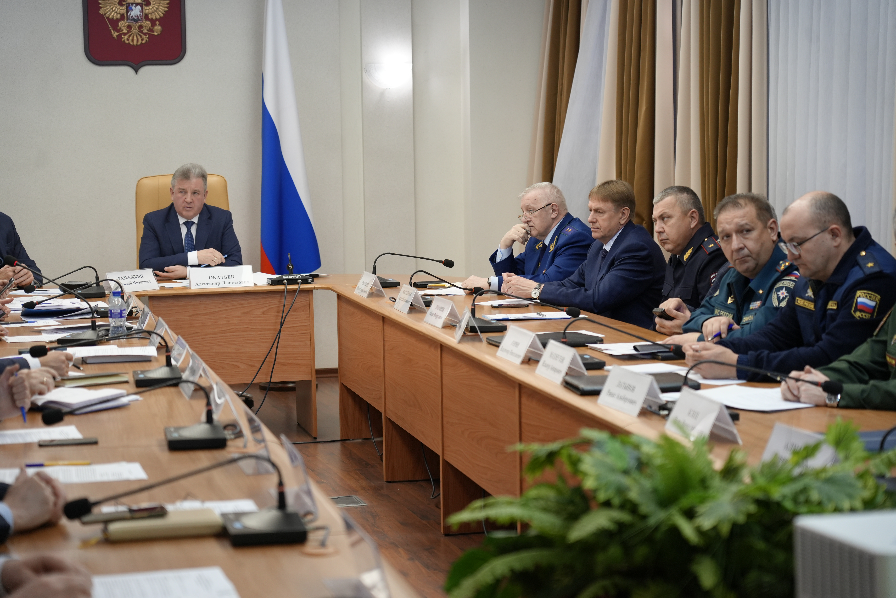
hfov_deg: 25.7
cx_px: 448
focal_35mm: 79
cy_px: 299
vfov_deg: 17.3
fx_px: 1966
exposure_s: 1/160
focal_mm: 79
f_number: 4
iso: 800
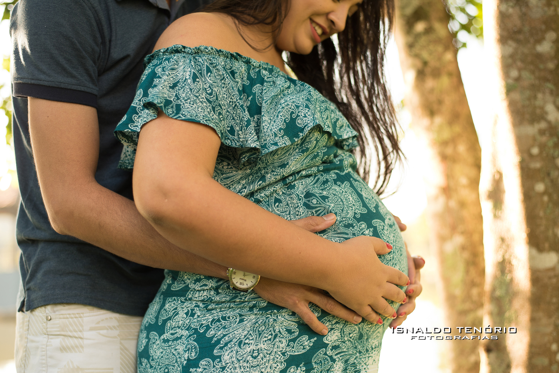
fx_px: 792
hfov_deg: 38.9
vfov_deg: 26.5
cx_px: 281
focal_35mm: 51
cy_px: 184
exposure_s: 1/400
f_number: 2.5
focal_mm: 50
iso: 280
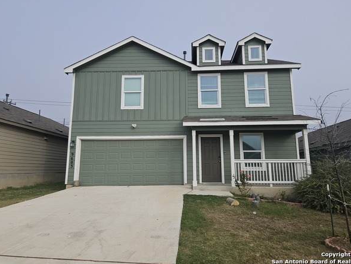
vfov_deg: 54.8
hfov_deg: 69.4
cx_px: 178
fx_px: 254
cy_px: 122
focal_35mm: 25
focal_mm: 5.4
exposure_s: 1/1967
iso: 25
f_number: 1.8
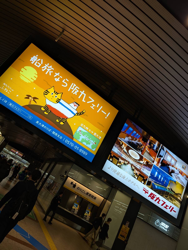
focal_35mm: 24
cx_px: 94
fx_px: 173
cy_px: 125
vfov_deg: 71.5
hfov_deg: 56.9
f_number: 1.68
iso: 19
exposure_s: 1/120
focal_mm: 6.9
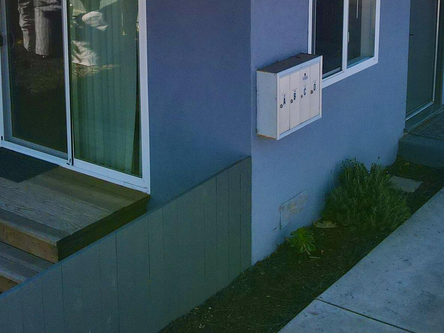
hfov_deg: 31.7
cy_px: 36
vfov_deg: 23.4
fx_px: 782
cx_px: 233
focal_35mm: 61
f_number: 2.8
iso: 100
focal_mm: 4.5
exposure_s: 1/640
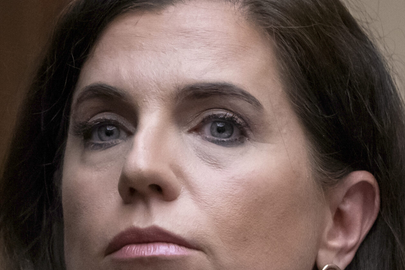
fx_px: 13727
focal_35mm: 1220
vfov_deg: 1.1
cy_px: 213
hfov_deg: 1.7
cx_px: 224
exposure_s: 1/640
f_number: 5.6
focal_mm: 400
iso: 10000
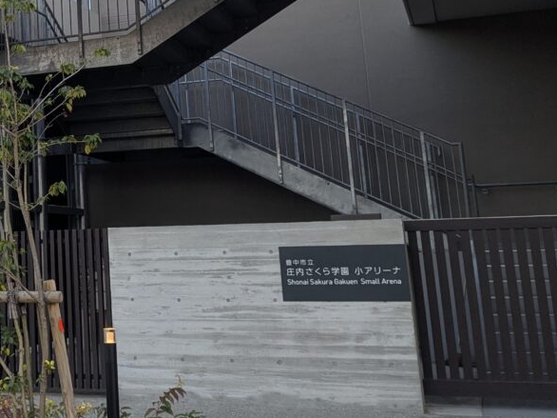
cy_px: 11
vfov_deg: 23.8
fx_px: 949
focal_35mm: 59
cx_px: -2
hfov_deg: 30.4
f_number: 1.73
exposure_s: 1/257
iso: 49
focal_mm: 4.38
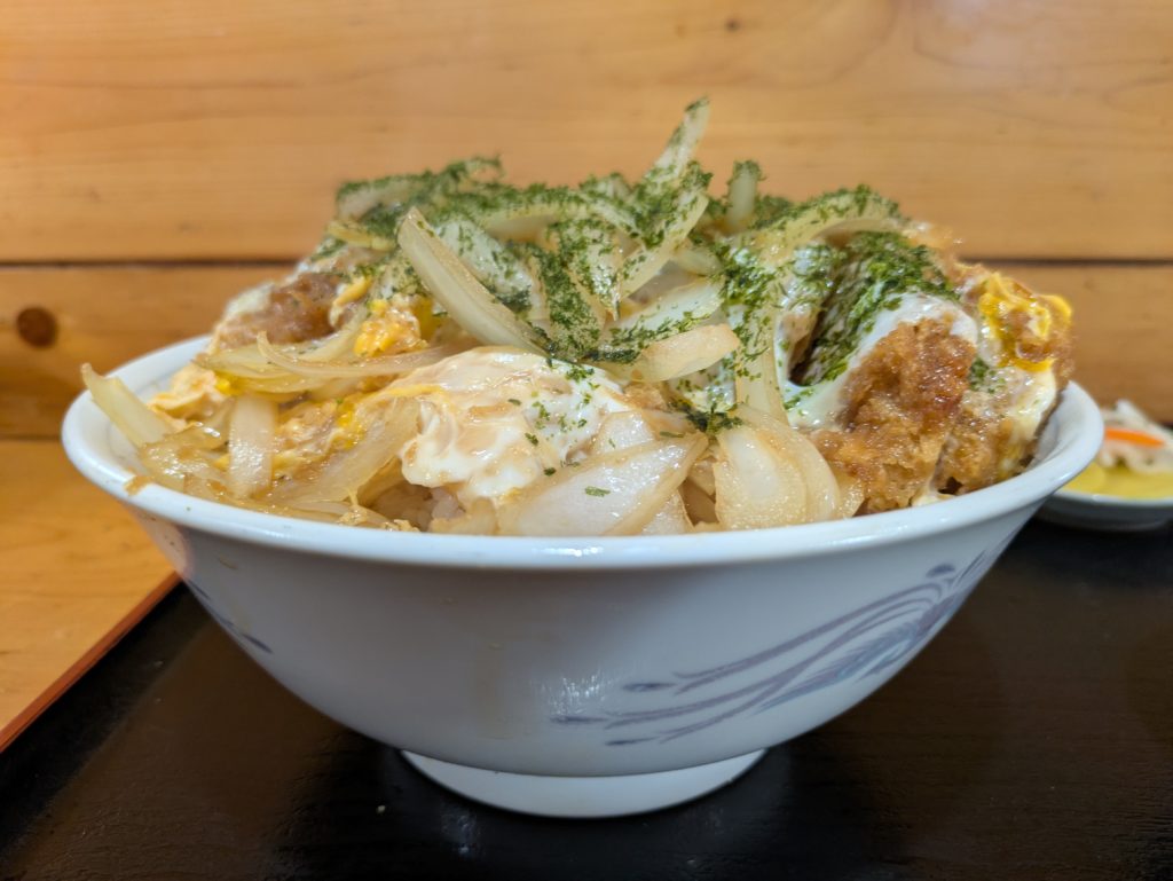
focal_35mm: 25
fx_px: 848
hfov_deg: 69.4
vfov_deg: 54.9
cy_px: 440
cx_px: 586
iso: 212
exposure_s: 1/33.3
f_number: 1.89
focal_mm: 5.43
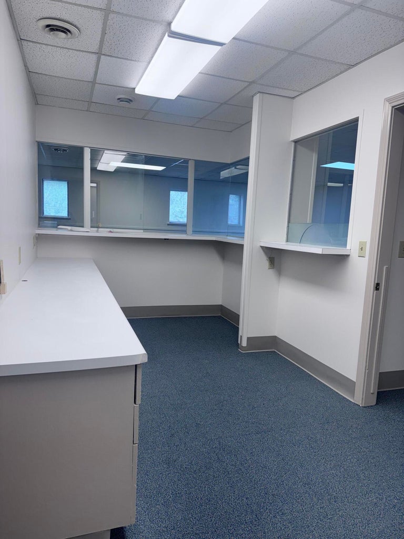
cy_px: 270
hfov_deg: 56.8
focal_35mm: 24
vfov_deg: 71.6
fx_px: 373
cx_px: 202
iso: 64
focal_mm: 6.76
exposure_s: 1/244
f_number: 1.78
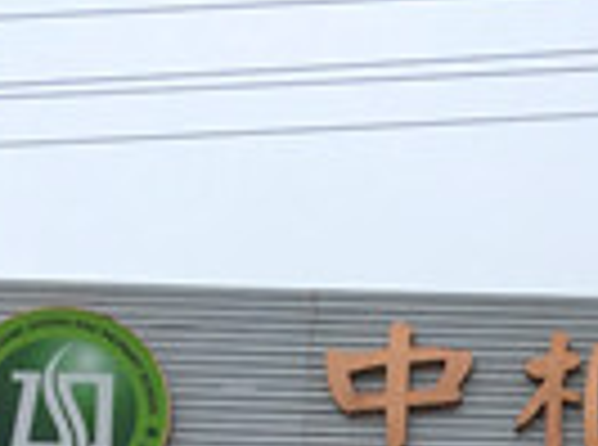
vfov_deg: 7.4
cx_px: 724
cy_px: 1333
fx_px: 3015
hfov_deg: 11.1
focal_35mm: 175
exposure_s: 1/1040
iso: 25
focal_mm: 4.15
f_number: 2.2
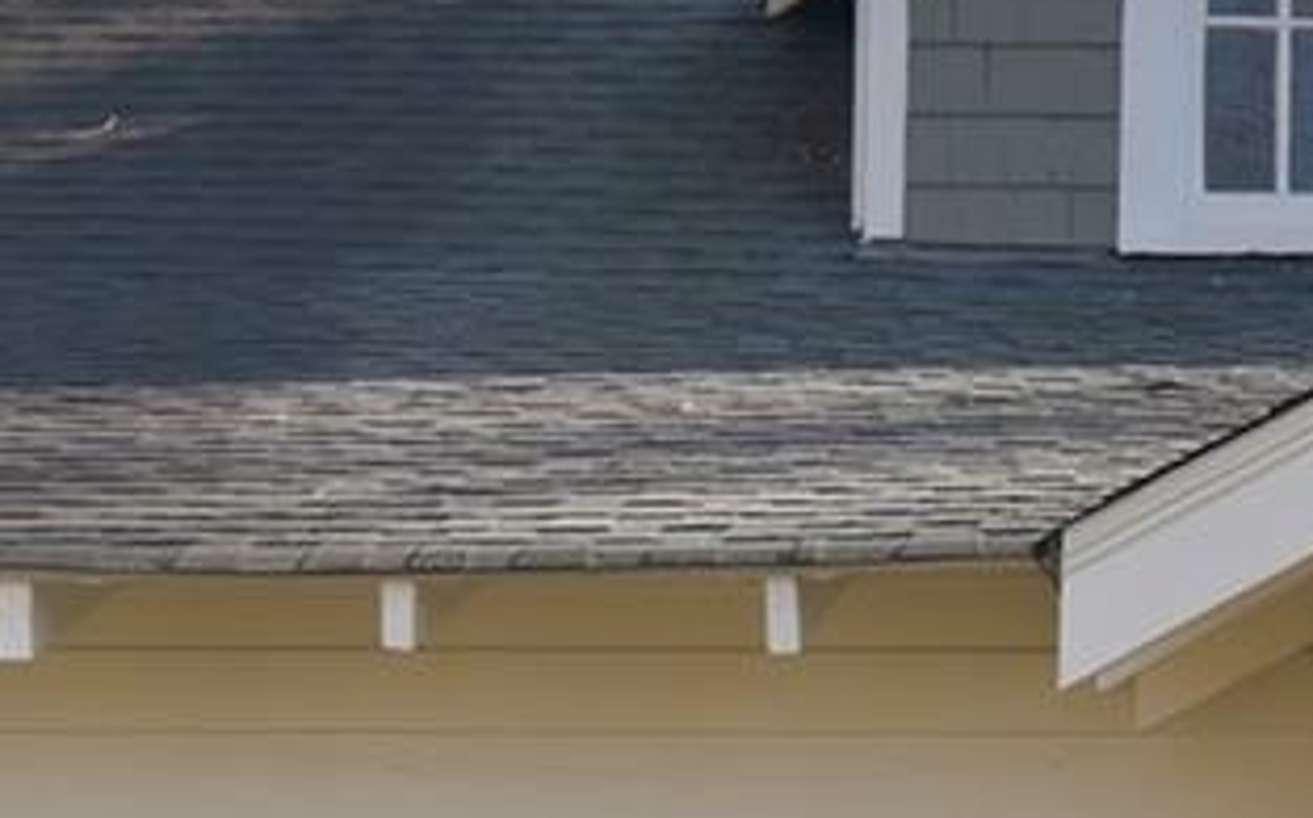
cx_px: 2014
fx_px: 7401
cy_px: 887
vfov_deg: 6.3
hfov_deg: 9.8
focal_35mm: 207
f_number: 5
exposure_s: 1/160
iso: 100
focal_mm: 31
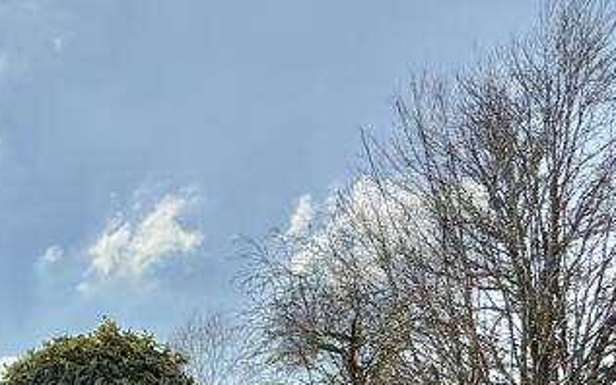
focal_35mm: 48
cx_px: 64
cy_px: 560
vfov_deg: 22.5
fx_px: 806
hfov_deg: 39.0
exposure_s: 1/6173
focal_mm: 2.22
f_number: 2.2
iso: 50
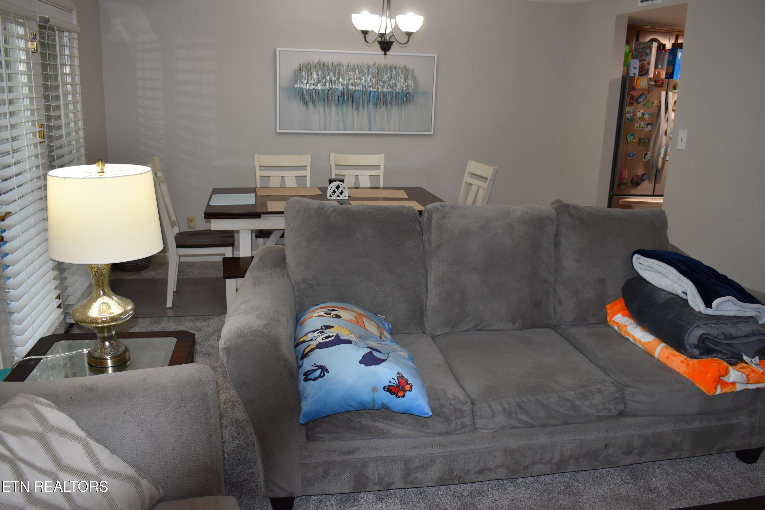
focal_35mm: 30
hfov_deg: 61.9
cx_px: 382
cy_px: 255
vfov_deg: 43.6
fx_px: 637
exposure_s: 1/80
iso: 800
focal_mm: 20
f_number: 4.5
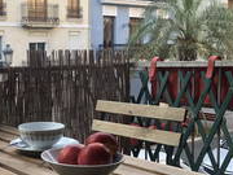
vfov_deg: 26.1
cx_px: 17
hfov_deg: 32.4
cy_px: 101
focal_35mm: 56
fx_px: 377
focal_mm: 3.99
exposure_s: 1/120
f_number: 1.8
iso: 32
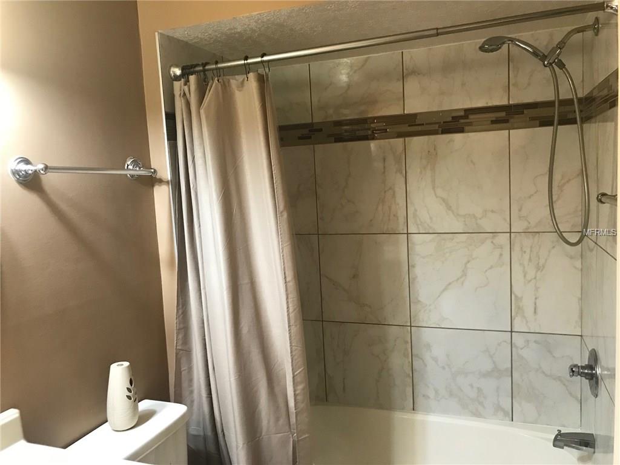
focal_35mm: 28
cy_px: 232
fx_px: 502
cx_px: 310
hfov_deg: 63.4
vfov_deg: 49.7
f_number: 1.8
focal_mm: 3.99
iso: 64
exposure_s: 1/15
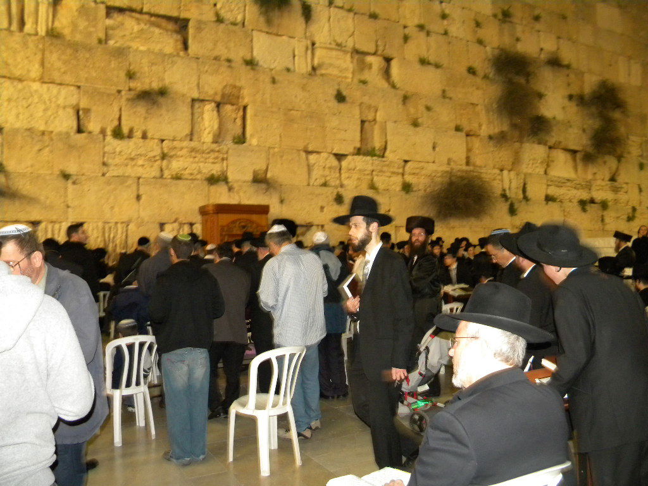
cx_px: 324
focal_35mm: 28
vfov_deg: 49.7
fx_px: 524
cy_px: 243
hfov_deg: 63.4
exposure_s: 1/26
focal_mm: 5
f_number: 3.5
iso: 406
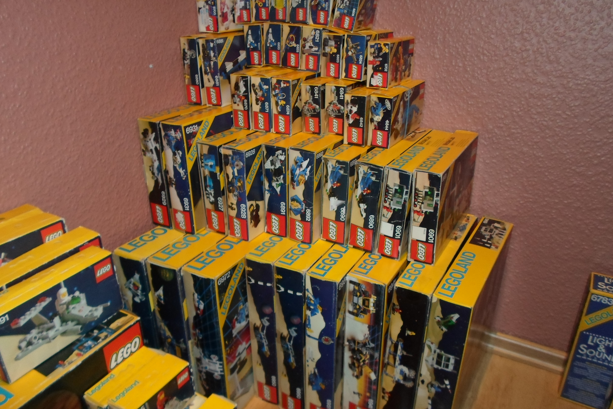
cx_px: 303
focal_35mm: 27
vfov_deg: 47.9
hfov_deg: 67.4
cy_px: 207
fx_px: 460
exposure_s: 1/20
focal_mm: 4.5
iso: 400
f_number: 2.5
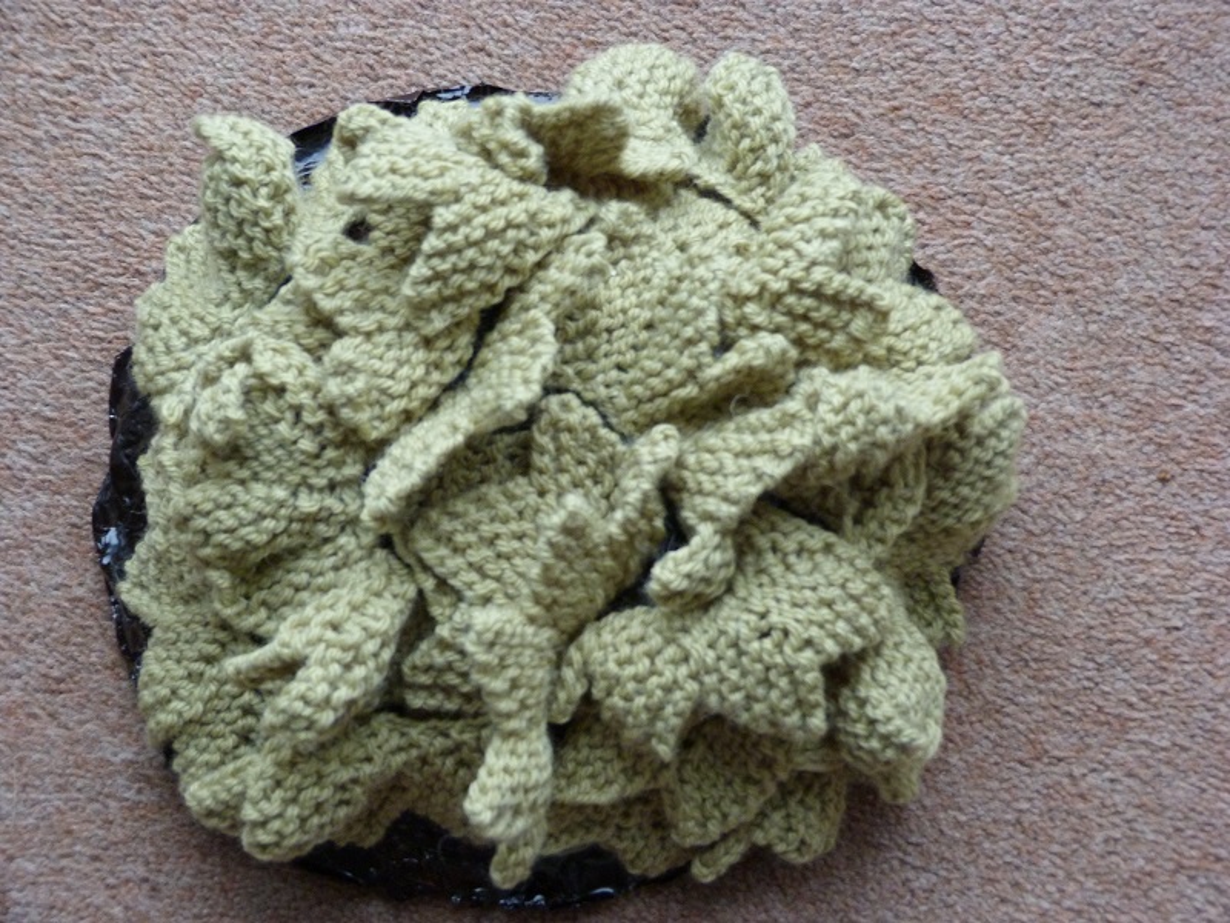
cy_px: 462
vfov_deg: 23.3
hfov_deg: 30.7
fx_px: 2239
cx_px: 615
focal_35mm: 63
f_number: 3.3
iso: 320
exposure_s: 1/60
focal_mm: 11.3
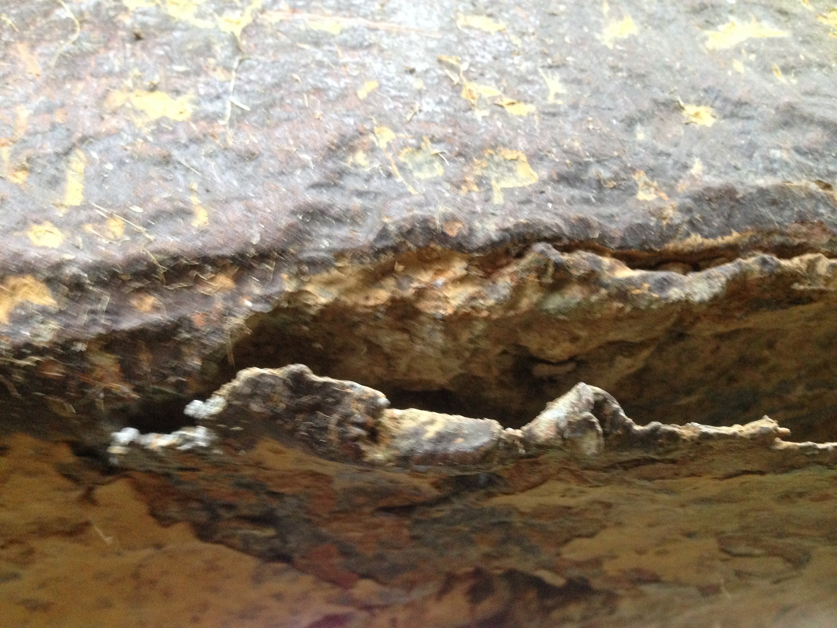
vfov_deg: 42.9
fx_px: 798
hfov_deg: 55.4
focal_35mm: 33
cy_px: 314
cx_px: 418
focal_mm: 4.12
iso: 320
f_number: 2.4
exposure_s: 1/20
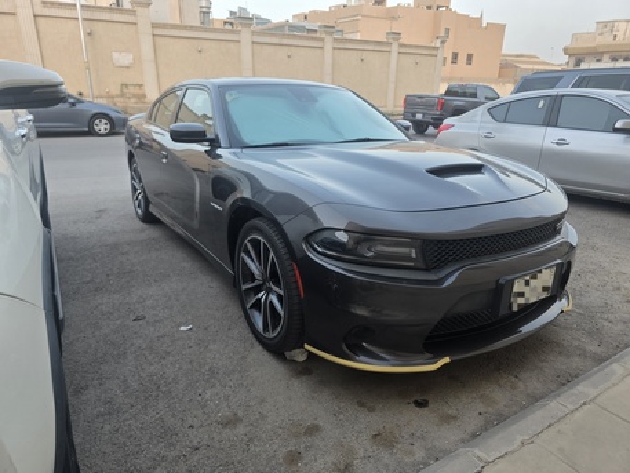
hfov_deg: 73.9
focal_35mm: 23
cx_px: 315
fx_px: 419
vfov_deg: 58.9
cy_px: 236
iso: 100
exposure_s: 1/182
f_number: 1.7
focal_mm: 6.3
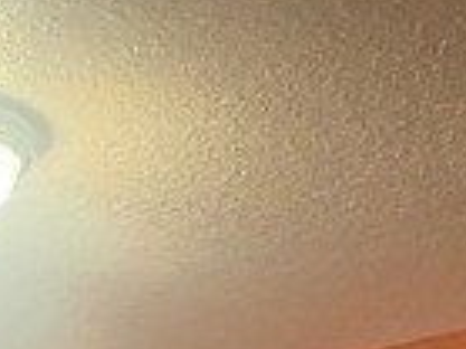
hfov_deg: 19.1
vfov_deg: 9.8
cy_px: 1134
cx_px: 225
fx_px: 1385
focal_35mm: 103
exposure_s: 1/40
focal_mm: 2.22
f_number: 2.2
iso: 800
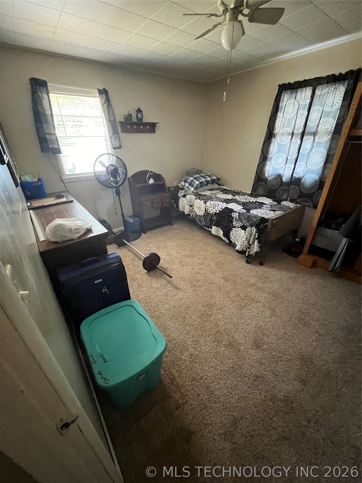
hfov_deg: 89.9
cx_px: 181
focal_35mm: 13
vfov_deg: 106.2
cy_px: 242
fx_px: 181
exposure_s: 1/41
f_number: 1.8
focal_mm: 1.57
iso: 1250
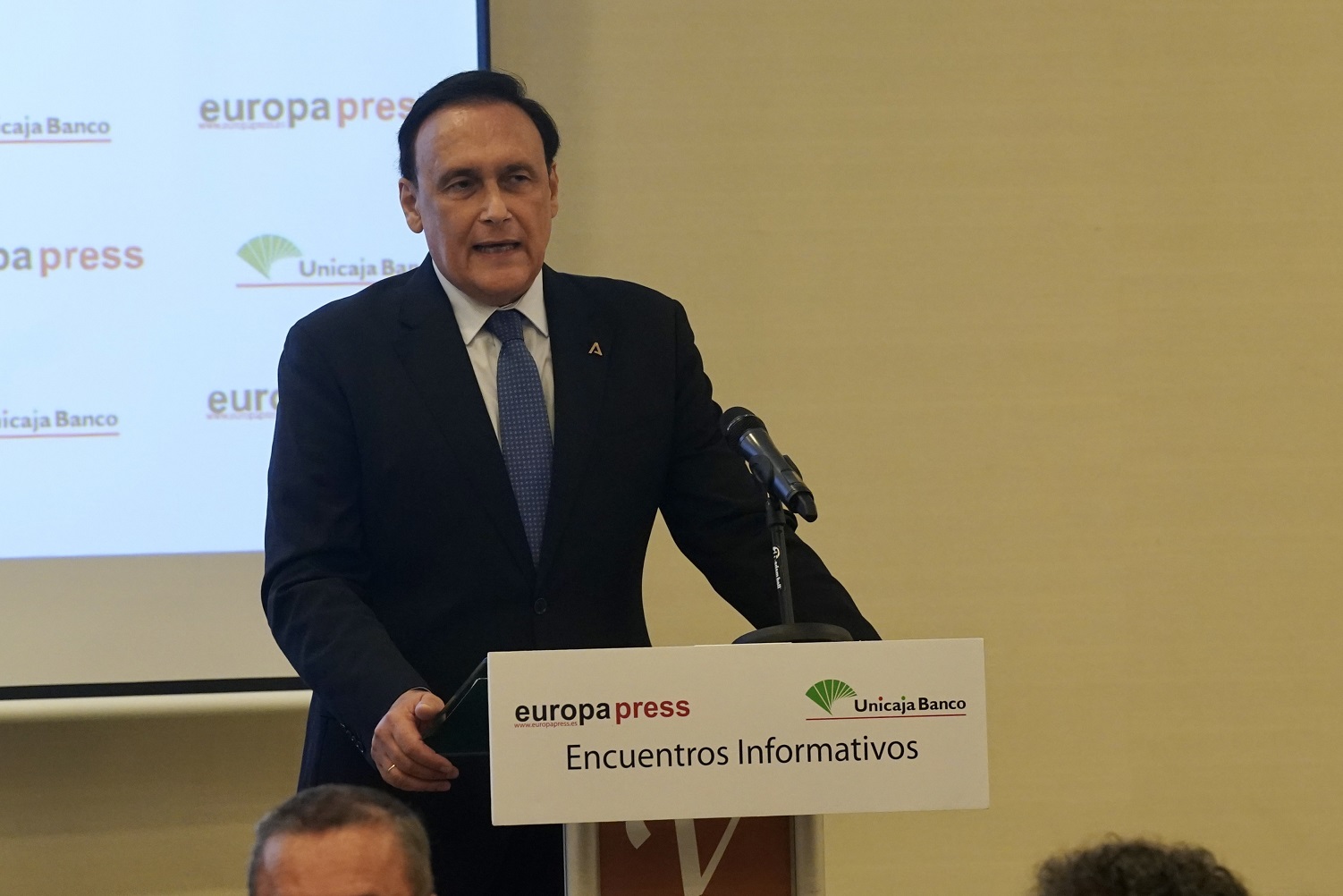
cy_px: 448
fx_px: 9066
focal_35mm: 243
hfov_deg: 8.5
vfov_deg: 5.7
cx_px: 672
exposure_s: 1/160
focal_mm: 162
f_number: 4.5
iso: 4000
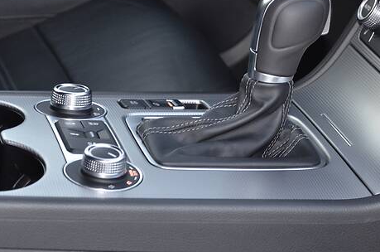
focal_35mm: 162
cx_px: 170
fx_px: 1706
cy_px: 75
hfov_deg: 12.7
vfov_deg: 8.4
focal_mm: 62
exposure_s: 1/60
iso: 800
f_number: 5.3
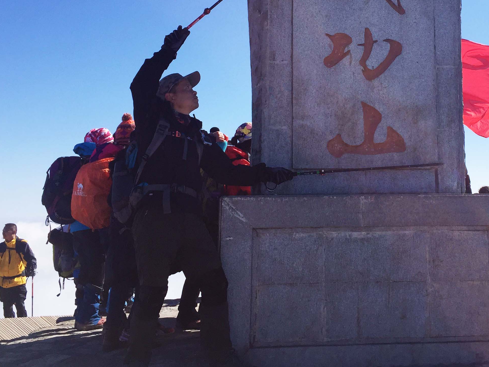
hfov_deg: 38.4
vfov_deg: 29.3
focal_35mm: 49
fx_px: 692
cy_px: 101
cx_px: 330
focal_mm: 4.15
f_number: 2.2
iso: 32
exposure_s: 1/3049
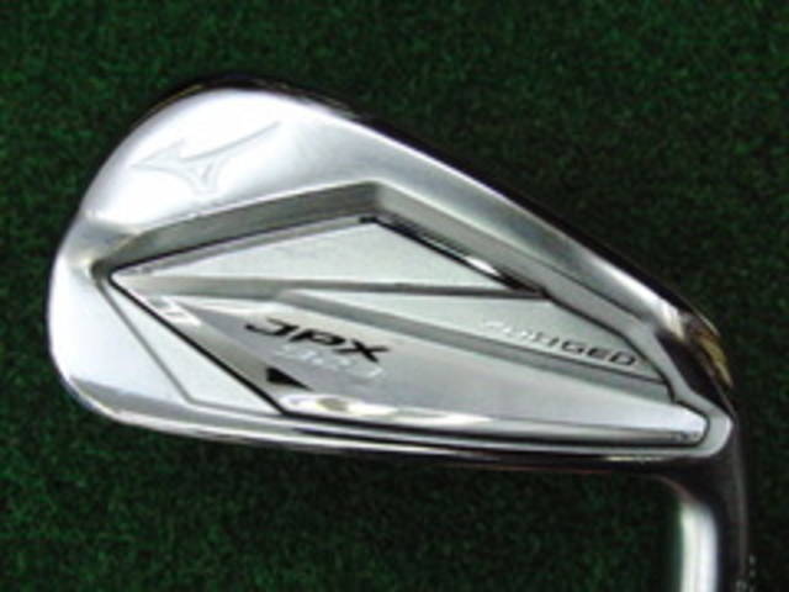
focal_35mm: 37
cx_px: 394
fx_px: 843
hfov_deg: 50.1
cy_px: 296
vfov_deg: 38.7
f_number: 3.6
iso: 3200
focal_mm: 6.42
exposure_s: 1/800
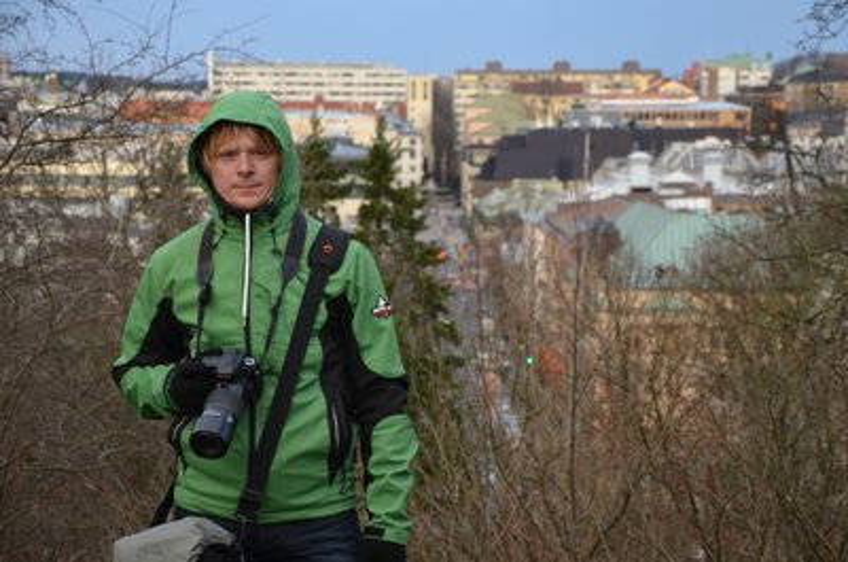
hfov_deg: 20.7
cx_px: 424
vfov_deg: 13.8
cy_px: 281
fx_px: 2327
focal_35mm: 99
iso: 400
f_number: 5.6
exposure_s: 1/125
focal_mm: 66
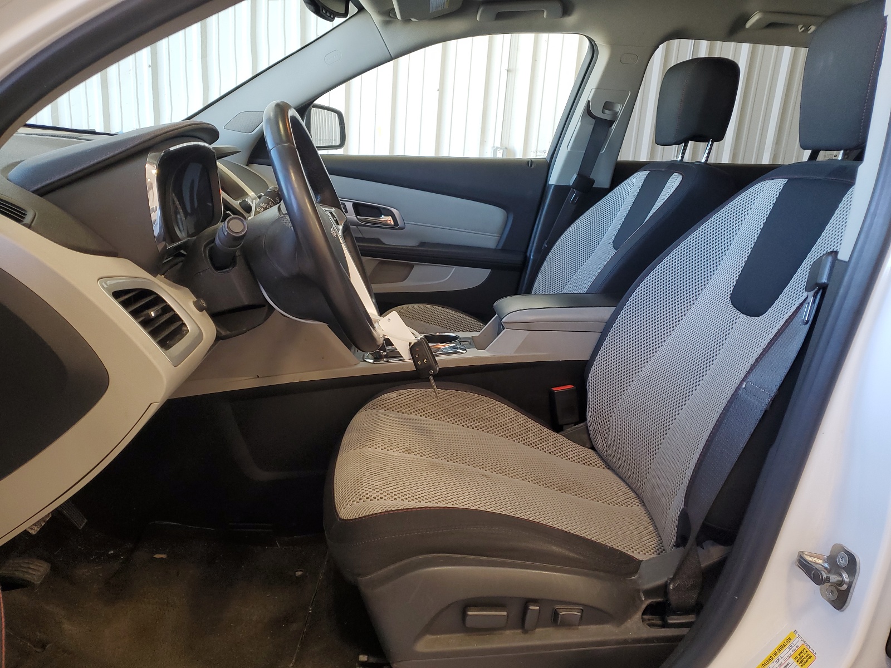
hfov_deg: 67.3
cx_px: 446
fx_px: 669
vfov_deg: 53.1
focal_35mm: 26
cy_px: 334
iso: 60
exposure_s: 1/60.2
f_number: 1.5
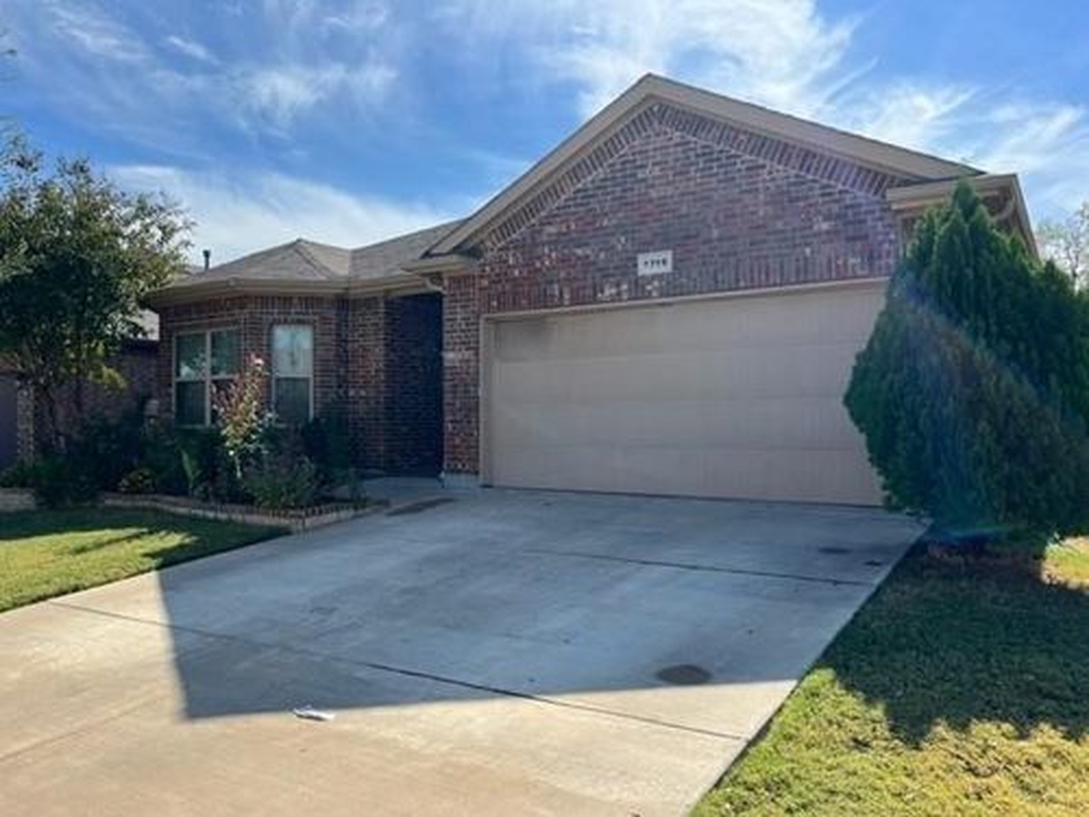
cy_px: 408
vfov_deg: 53.1
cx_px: 544
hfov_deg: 67.3
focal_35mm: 26
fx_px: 818
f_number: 1.5
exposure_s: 1/2994
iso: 50
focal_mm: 5.7
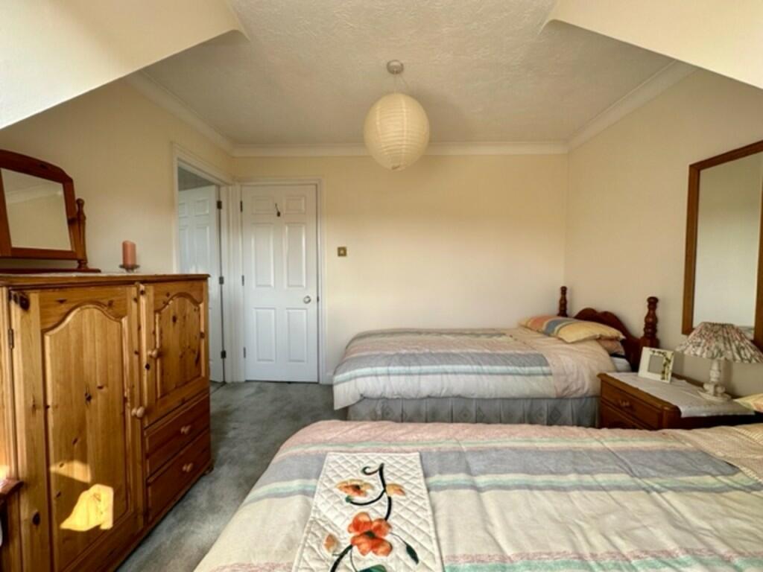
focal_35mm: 14
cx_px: 382
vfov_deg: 85.7
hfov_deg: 102.1
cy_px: 286
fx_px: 309
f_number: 2.2
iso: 64
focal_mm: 2.22
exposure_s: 1/99
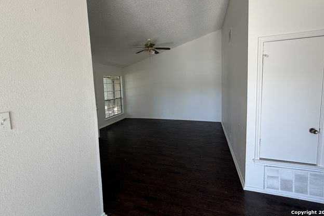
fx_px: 135
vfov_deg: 77.1
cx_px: 166
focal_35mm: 15
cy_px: 97
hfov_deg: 100.4
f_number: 2.2
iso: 80
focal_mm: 2.22
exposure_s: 1/120
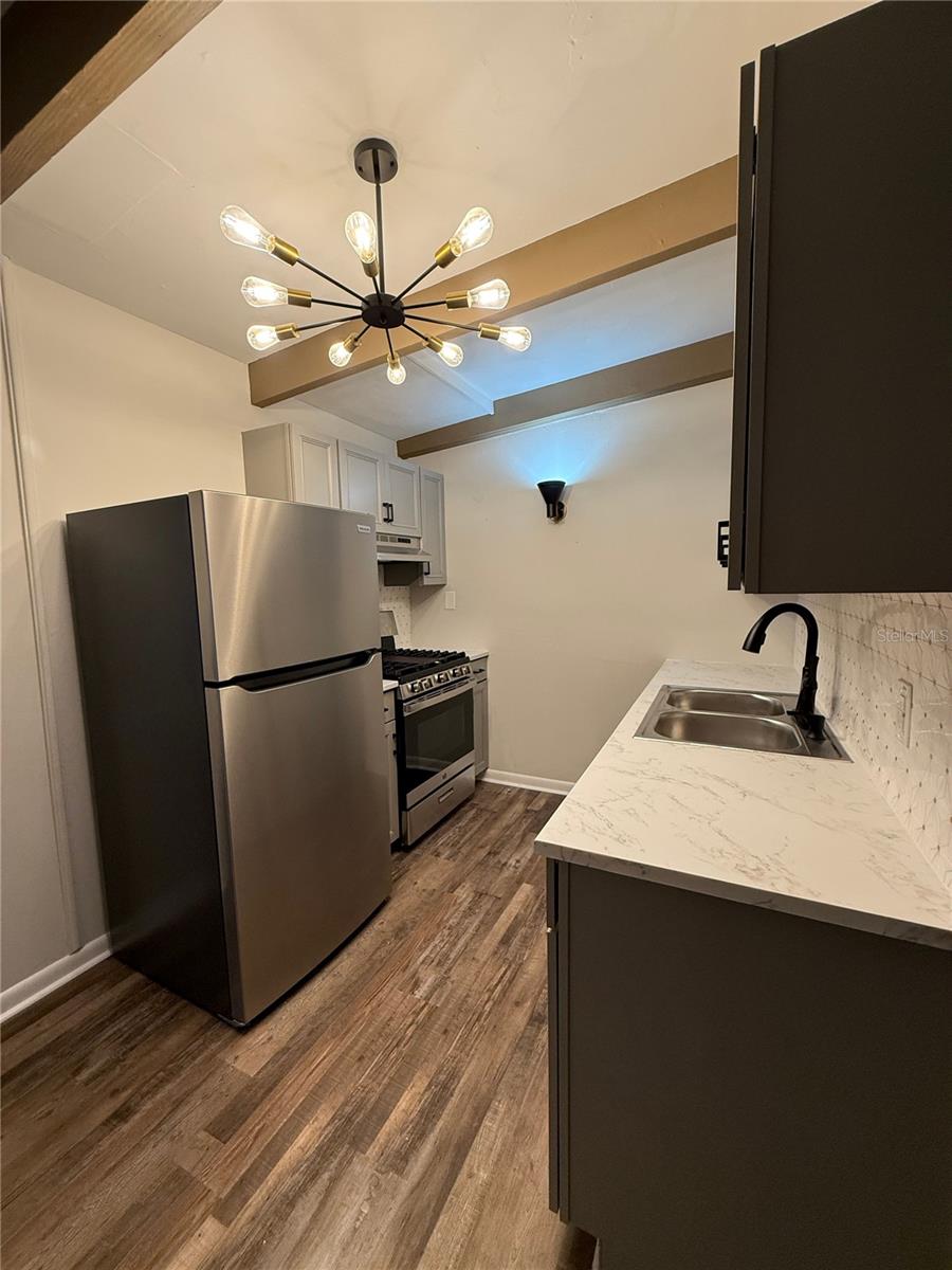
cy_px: 635
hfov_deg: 85.7
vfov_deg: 102.1
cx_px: 476
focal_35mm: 14
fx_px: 513
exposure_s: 1/120
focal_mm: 2.22
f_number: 2.2
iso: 200
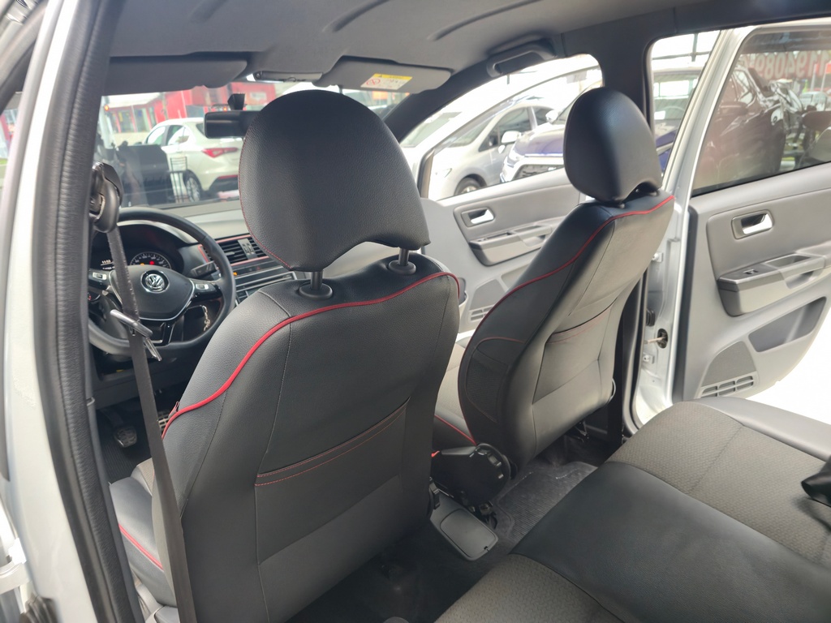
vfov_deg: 58.9
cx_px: 416
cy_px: 312
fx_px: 552
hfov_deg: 73.9
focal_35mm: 23
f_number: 1.7
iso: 200
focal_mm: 6.3
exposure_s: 1/40
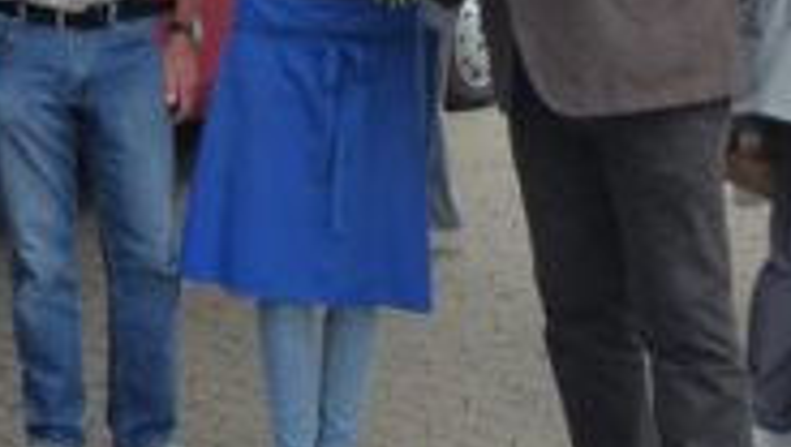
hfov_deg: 27.8
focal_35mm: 72
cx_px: 21
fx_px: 1512
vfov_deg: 16.4
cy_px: -24
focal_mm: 5.3
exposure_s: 1/125
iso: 160
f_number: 4
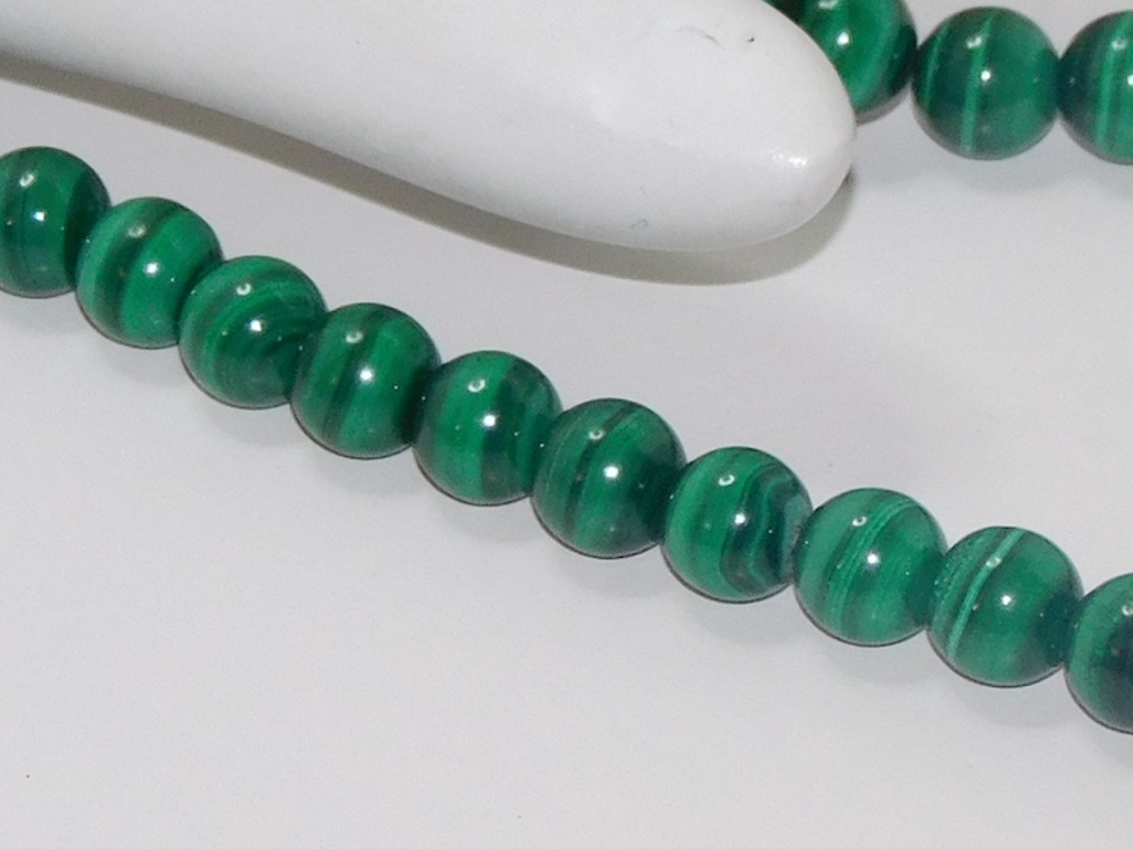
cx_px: 1104
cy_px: 139
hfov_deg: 4.0
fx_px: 16297
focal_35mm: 498
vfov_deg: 3.0
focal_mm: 26.3
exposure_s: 1/60
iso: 200
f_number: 5.1
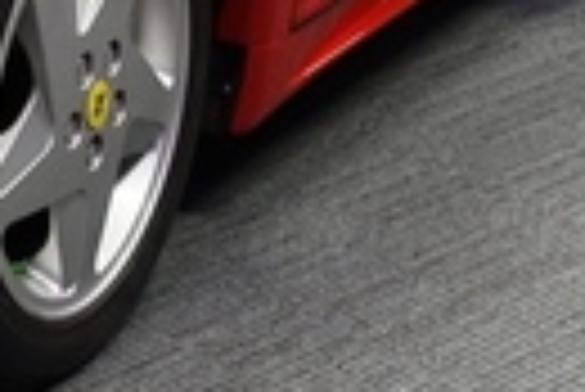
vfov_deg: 9.4
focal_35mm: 143
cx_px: -387
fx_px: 2326
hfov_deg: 13.2
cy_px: -171
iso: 320
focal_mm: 11.45
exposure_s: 1/40
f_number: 2.5
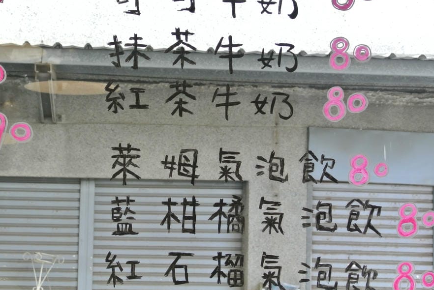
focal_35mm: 98
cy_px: 180
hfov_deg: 20.8
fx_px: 1183
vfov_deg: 14.0
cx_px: 161
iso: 800
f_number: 5.6
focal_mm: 26.7
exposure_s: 1/60
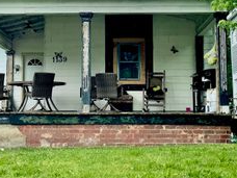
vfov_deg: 25.0
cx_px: 113
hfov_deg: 33.8
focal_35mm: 57
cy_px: 22
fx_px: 390
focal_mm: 4.2
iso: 32
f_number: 1.6
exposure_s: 1/3610
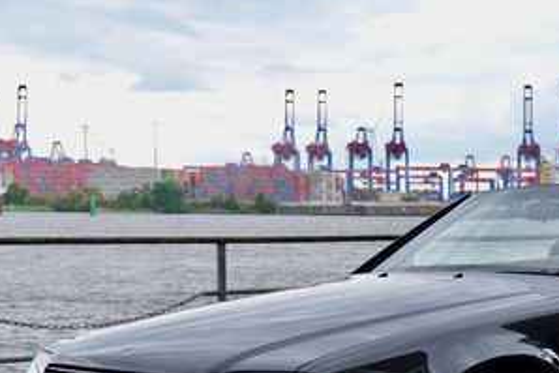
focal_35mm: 82
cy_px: 366
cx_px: 484
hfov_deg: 24.2
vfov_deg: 16.4
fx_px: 1274
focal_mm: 37
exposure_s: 1/125
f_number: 5
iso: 100
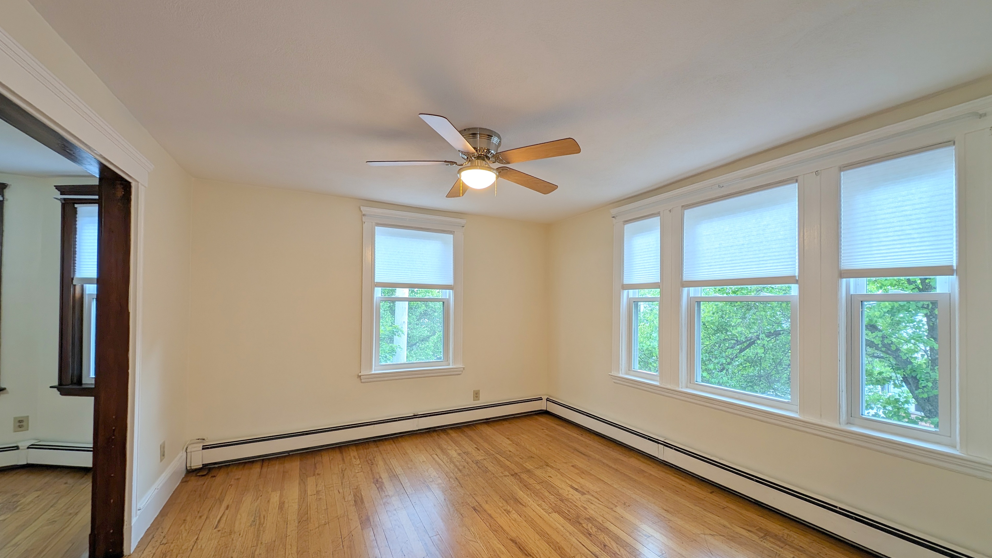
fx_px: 368
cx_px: 521
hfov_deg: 106.7
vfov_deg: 74.2
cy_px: 301
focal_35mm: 14
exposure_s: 1/40
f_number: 1.95
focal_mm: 2.23
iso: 44
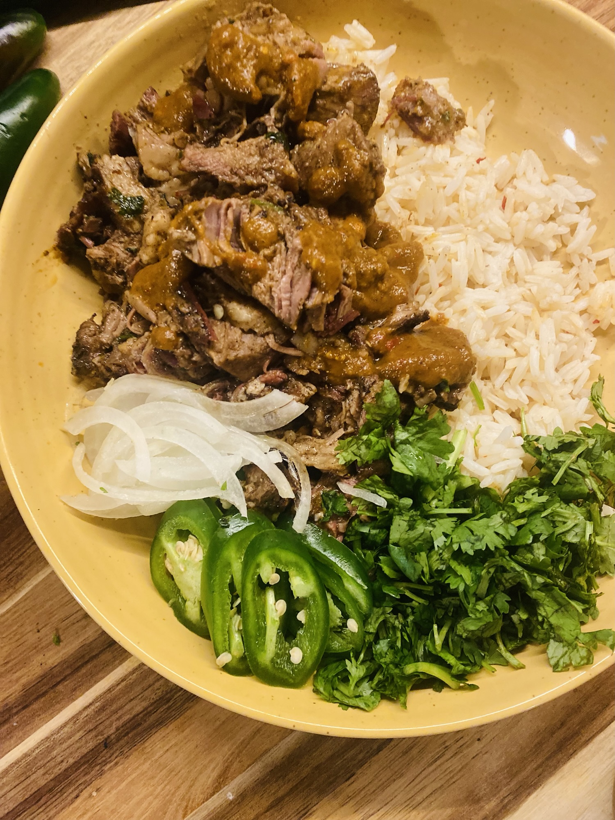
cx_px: 308
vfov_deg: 67.3
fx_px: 616
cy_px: 410
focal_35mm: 26
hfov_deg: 53.1
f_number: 1.8
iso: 320
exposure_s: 1/40
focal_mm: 4.25
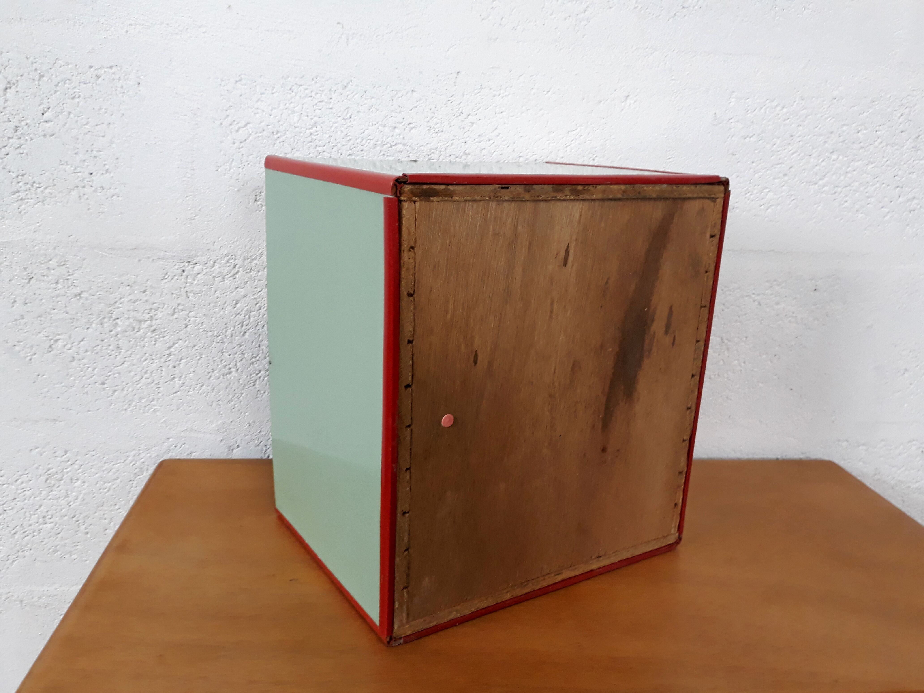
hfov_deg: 65.3
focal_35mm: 27
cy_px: 346
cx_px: 462
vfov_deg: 51.4
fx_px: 721
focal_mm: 3.71
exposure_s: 1/50
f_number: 1.7
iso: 200
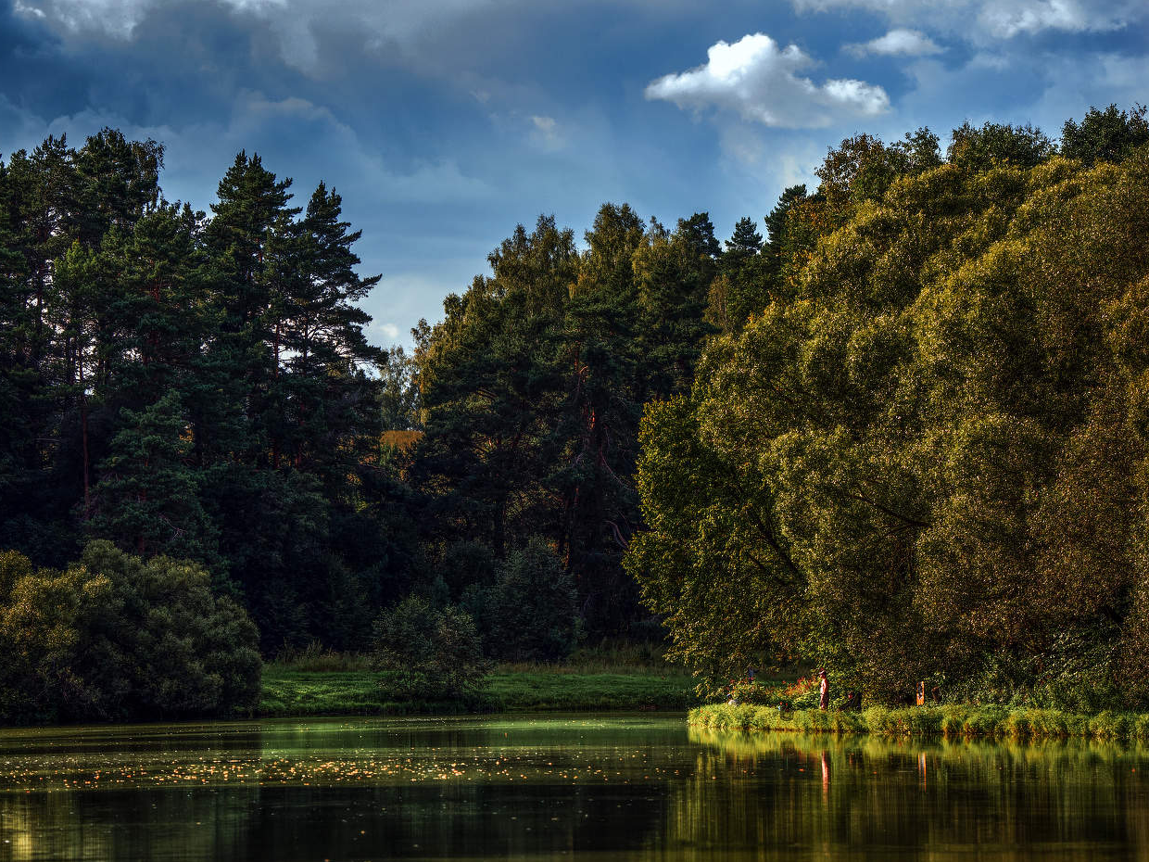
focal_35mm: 239
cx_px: 524
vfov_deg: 6.2
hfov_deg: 8.3
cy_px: 432
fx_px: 7933
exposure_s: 1/400
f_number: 5.6
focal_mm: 220
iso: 400
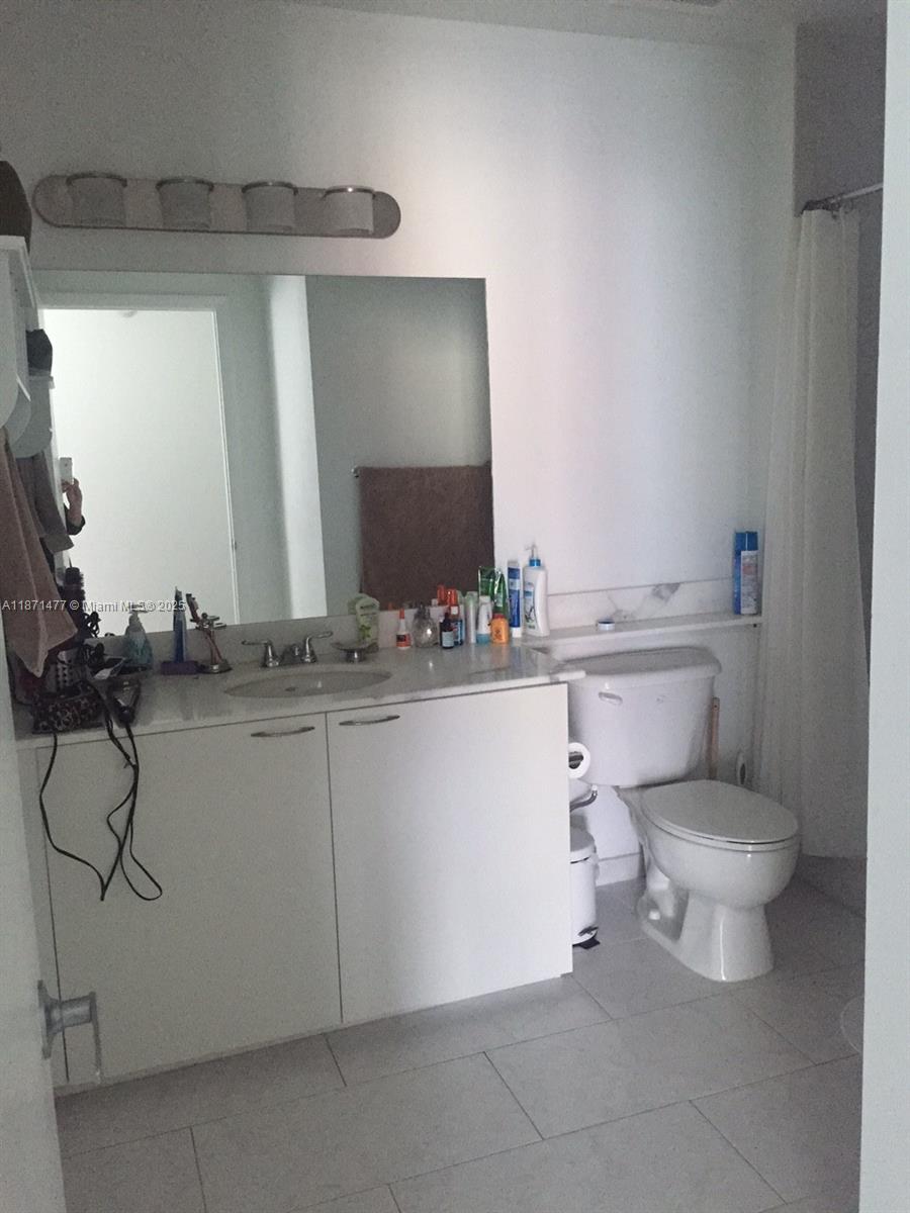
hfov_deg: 48.2
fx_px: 1016
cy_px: 606
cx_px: 455
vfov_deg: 61.7
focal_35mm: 29
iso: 250
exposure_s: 1/15
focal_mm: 4.15
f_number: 2.2
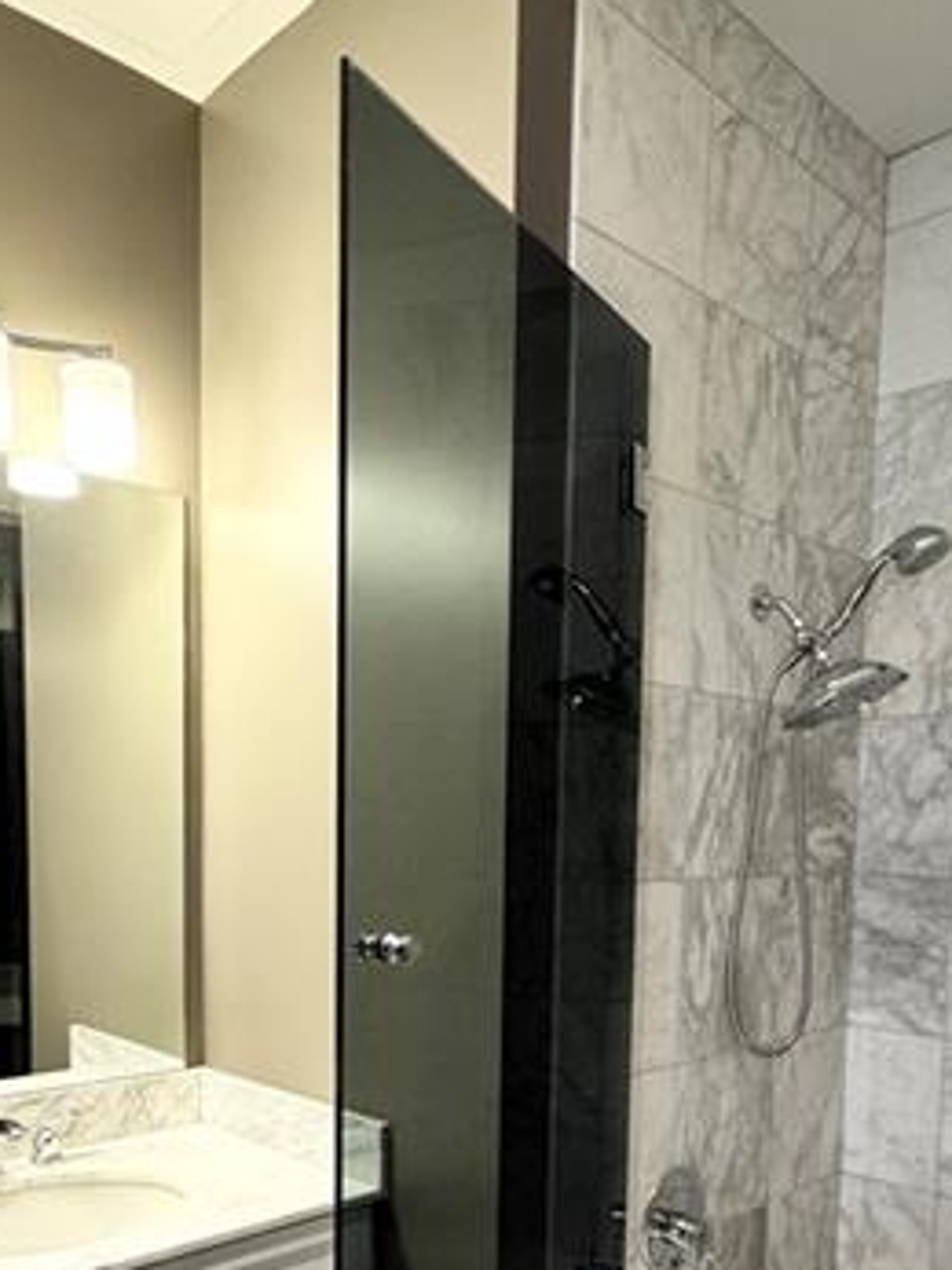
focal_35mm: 31
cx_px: 505
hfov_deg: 45.4
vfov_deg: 56.2
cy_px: 915
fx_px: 1137
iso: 250
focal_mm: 2.22
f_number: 2.2
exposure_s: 1/60
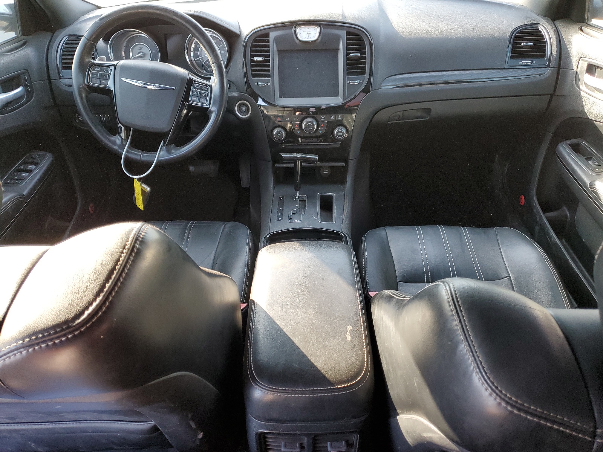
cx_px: 302
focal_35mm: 26
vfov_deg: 53.1
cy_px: 226
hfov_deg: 67.3
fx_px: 453
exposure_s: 1/120
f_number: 1.5
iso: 94
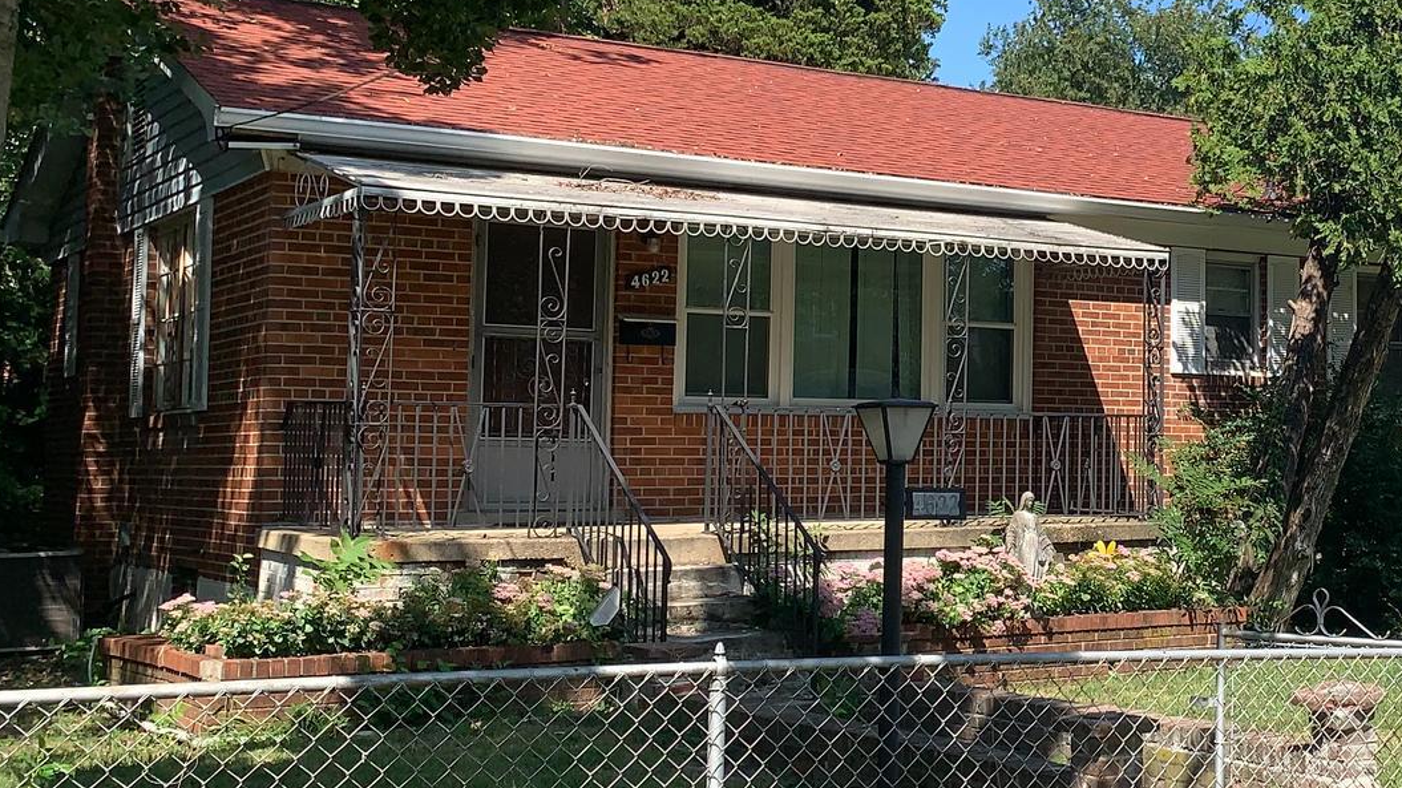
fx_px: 2044
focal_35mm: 55
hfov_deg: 35.6
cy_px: 363
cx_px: 1261
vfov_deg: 21.8
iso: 25
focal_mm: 4.25
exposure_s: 1/1447
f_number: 1.8
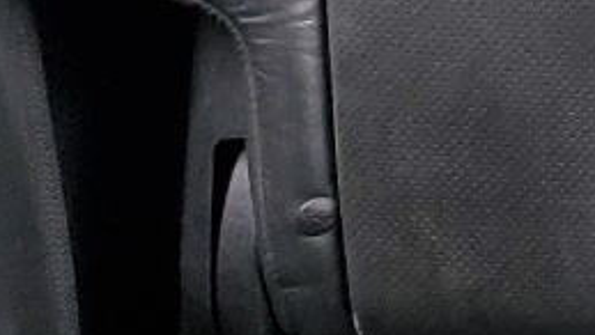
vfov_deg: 6.4
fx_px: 2762
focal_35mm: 175
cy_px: -608
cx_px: 1682
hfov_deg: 9.9
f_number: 1.5
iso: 88
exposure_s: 1/120
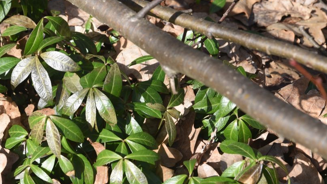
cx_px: 82
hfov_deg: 17.6
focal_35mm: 121
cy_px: 87
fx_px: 1049
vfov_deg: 10.0
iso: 125
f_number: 10
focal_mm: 72
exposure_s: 1/125
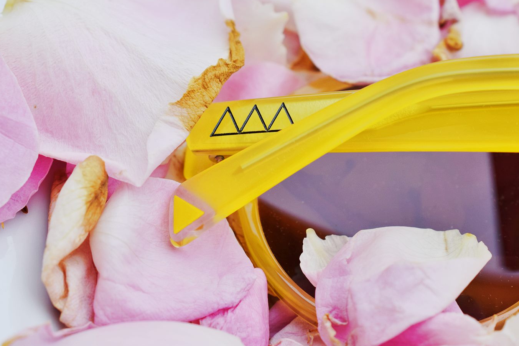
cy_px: 202
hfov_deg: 20.9
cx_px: 289
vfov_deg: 14.0
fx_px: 1407
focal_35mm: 98
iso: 200
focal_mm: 55
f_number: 9
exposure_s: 1/320
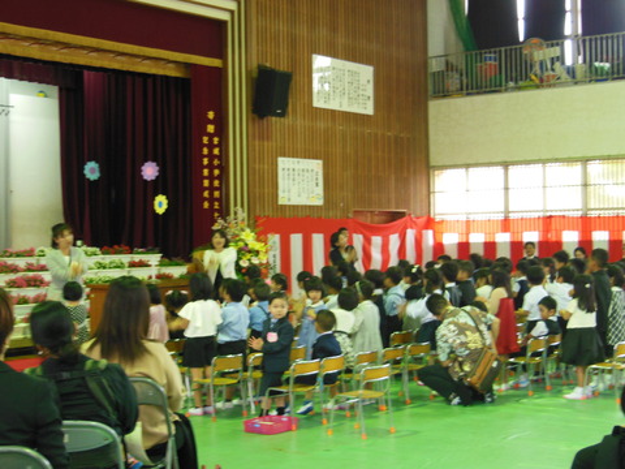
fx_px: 1083
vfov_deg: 24.4
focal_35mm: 60
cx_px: 312
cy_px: 234
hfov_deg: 32.2
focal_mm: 10.7
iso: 400
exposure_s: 1/10
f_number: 5
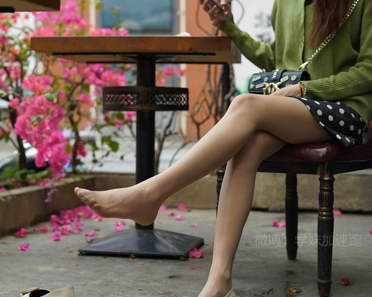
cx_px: 185
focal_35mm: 71
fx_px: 782
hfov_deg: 26.8
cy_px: 149
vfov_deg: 21.6
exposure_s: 1/250
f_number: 2.8
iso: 100
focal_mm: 50
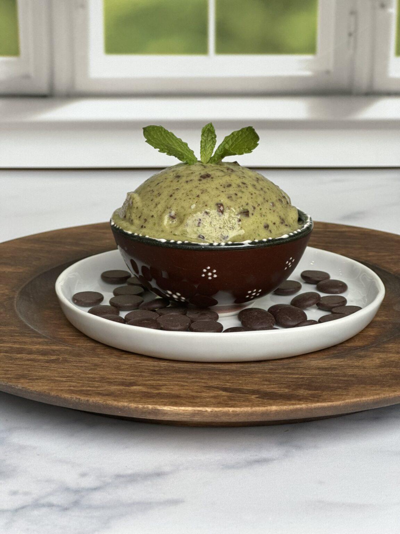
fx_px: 1186
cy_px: 267
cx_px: 200
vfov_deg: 25.3
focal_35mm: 77
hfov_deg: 19.1
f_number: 2.8
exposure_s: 1/120
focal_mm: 9
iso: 80
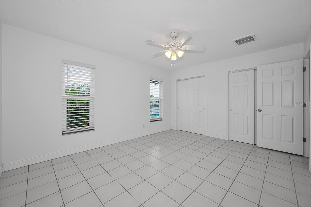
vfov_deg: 81.2
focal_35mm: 14
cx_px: 156
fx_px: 121
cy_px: 104
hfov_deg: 104.3
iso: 160
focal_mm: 14
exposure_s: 1/125
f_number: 8
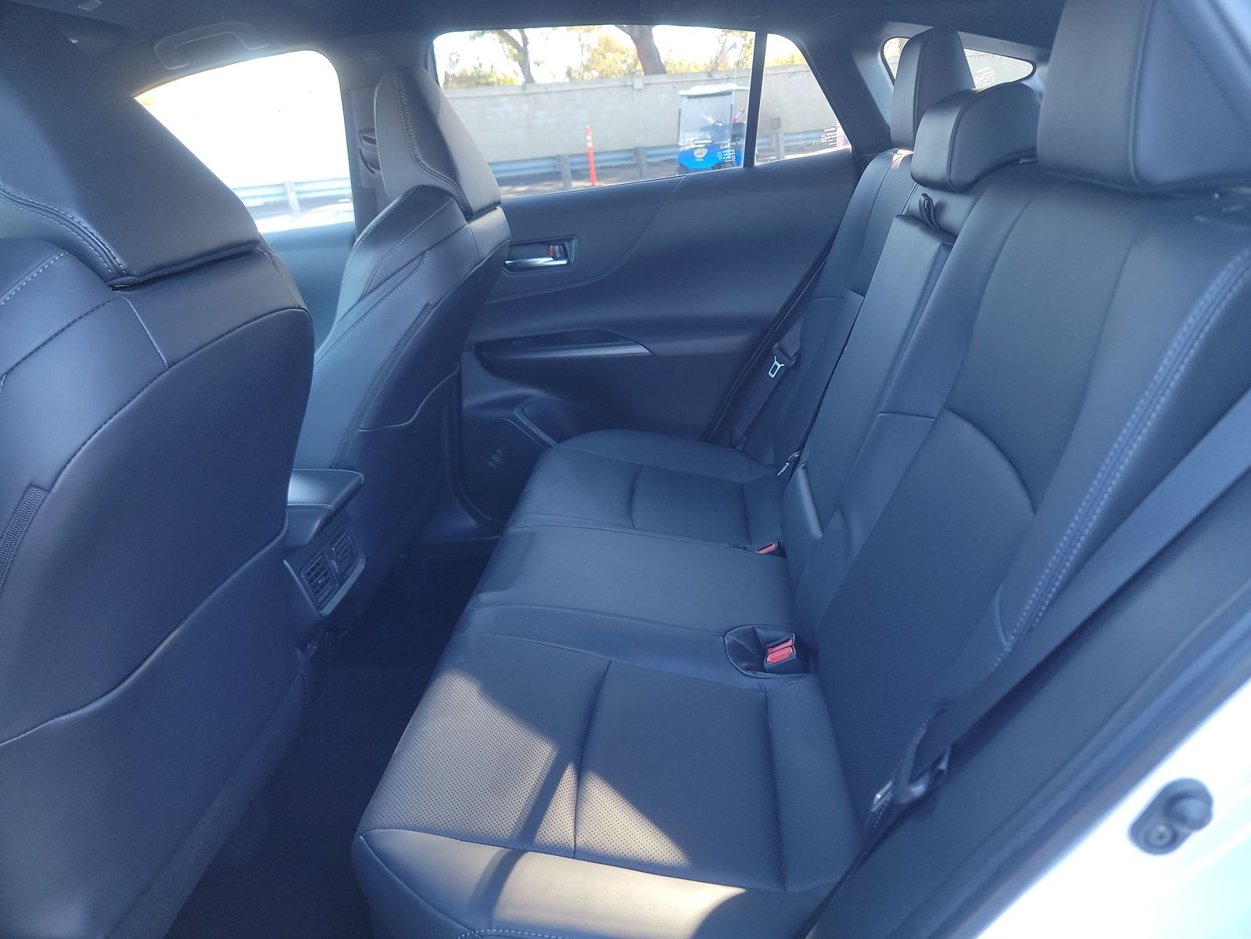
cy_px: 470
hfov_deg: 71.6
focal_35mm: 24
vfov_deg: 56.8
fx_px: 867
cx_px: 626
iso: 254
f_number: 1.8
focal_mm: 6.7
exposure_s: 1/59
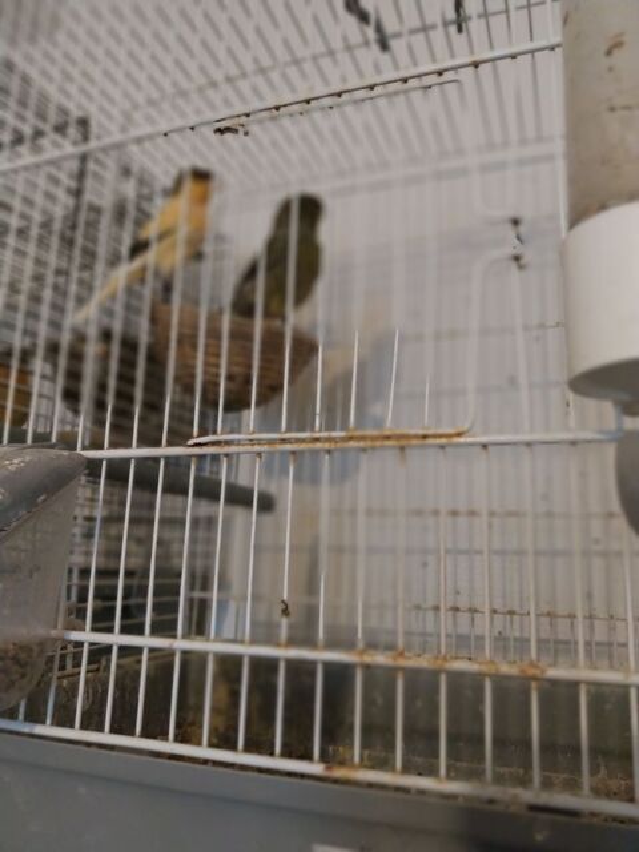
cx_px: 320
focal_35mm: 26
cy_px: 426
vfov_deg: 67.3
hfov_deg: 53.1
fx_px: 640
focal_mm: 4
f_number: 1.8
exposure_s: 1/25
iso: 200
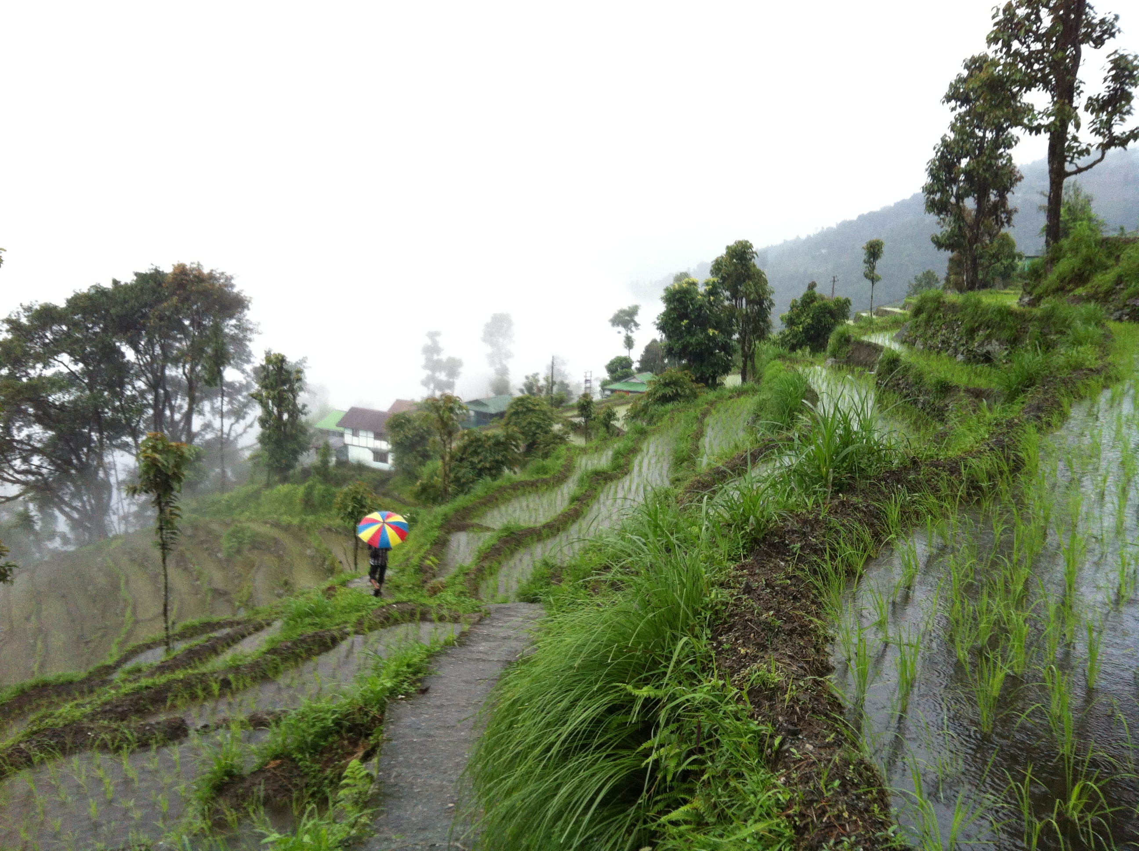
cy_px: 426
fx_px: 1150
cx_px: 570
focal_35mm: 35
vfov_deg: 40.6
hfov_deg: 52.7
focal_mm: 3.85
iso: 125
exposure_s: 1/120
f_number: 2.8
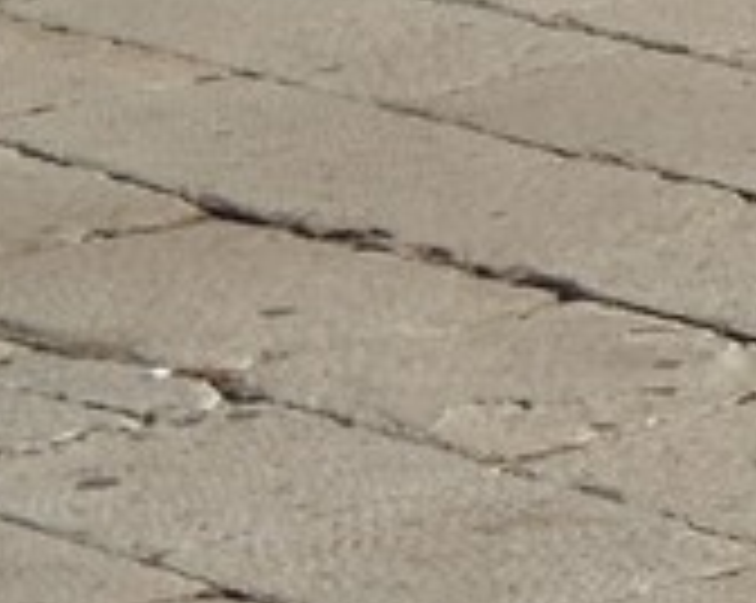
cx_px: 3496
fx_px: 5989
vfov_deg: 5.4
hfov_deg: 5.7
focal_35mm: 268
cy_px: -1323
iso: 200
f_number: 10
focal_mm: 30
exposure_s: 1/800
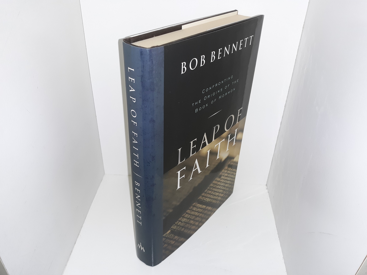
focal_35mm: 28
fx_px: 297
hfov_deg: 63.4
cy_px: 138
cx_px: 184
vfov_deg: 49.7
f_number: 1.7
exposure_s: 1/120
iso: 64
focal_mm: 3.7
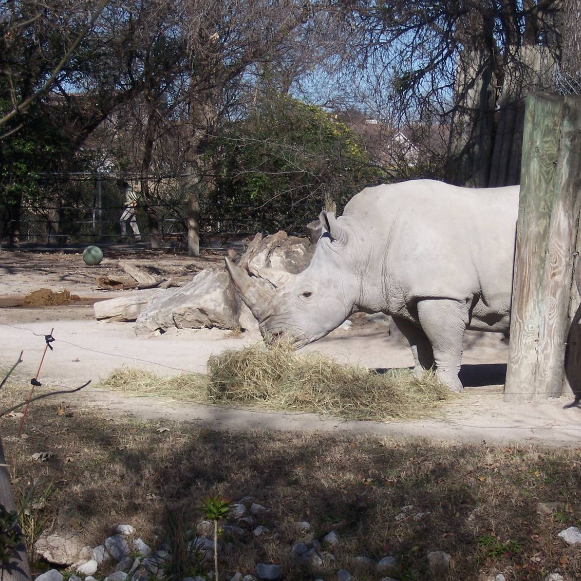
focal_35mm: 128
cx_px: 313
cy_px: 289
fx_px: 2431
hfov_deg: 13.6
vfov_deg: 13.6
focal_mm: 18
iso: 80
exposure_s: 1/500
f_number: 5.6
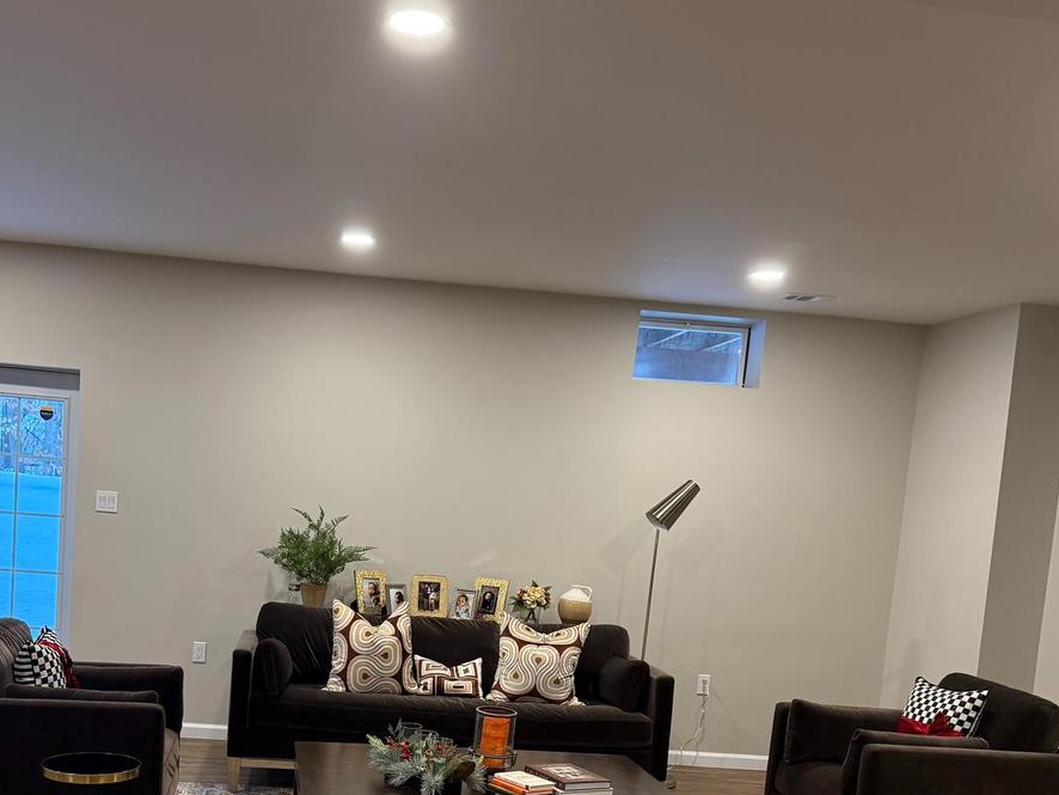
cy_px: 614
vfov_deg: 35.8
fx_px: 1193
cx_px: 412
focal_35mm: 39
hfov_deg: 47.5
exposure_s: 1/60
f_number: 1.78
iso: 250
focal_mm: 6.76
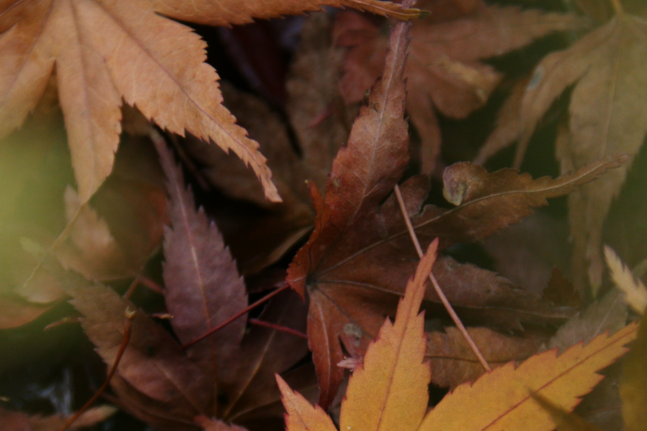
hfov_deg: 8.9
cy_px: 465
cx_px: 480
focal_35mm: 231
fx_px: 4152
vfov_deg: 5.9
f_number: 5.6
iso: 400
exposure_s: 1/50
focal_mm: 70
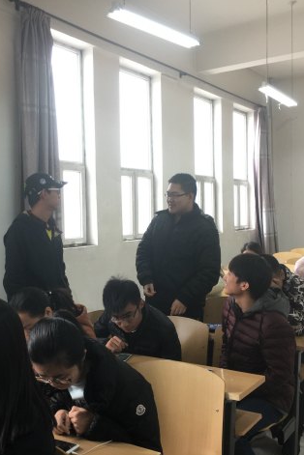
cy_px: 230
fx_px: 519
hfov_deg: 32.5
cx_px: 119
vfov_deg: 47.4
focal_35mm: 41
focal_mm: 4.15
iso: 32
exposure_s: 1/33
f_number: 2.2
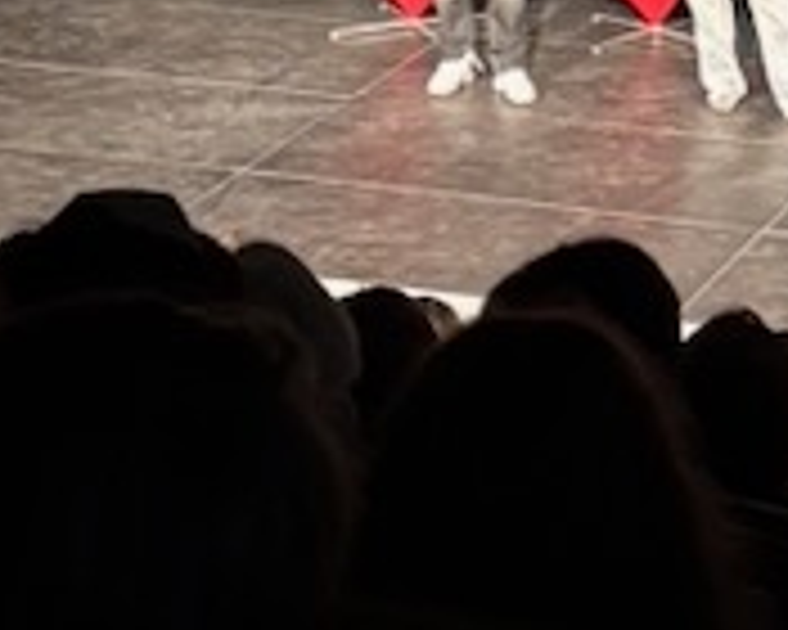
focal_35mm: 186
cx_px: 820
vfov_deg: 8.1
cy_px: -450
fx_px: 4338
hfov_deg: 10.3
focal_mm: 5.96
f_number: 1.6
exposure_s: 1/25
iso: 640
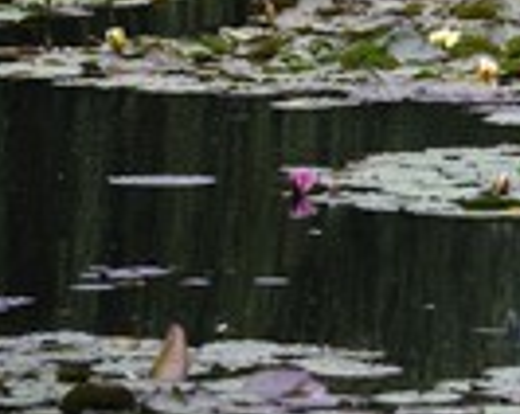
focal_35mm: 593
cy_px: 137
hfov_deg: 3.3
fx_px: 9113
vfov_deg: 2.6
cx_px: 786
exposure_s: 1/160
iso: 800
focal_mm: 200
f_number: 8
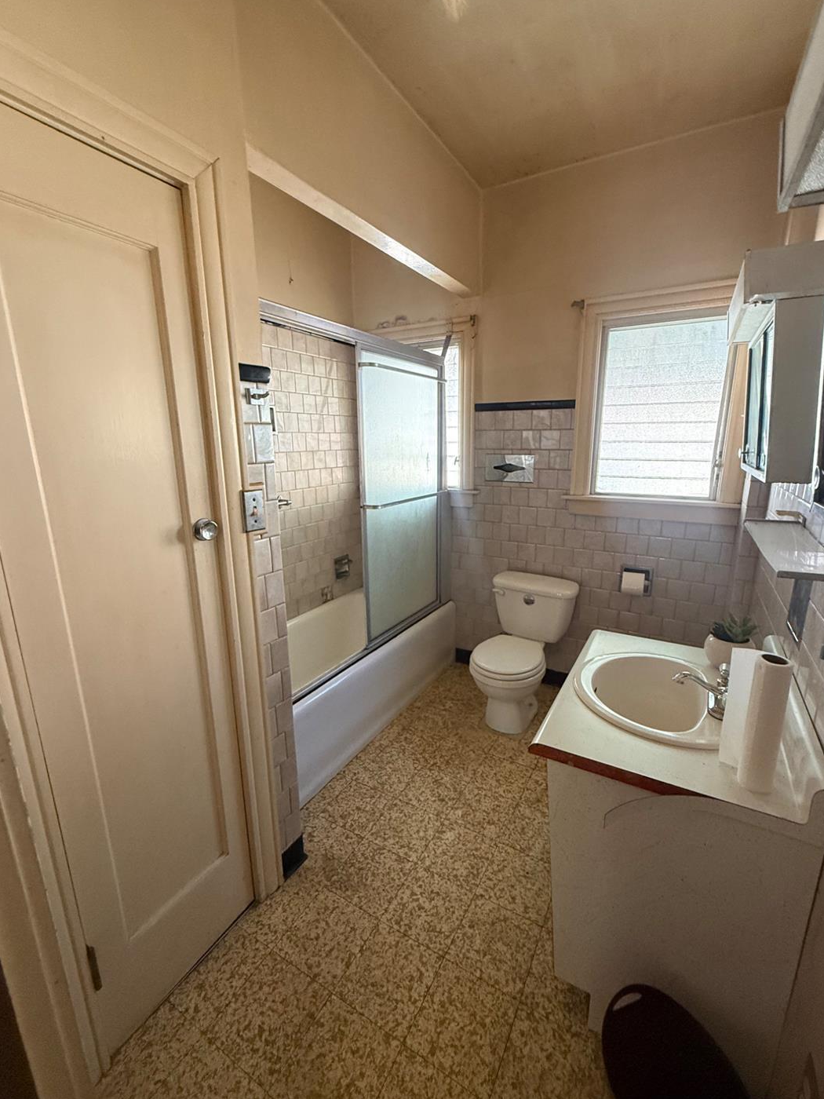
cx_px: 427
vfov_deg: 98.2
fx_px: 476
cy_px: 553
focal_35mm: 15
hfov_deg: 81.7
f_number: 2.2
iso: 500
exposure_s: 1/60
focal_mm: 2.22
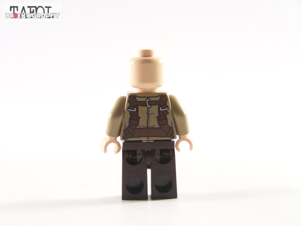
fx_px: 817
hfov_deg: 20.9
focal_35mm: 94
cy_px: 113
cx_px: 150
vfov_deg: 15.7
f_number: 3.2
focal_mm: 15.6
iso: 400
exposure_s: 1/60
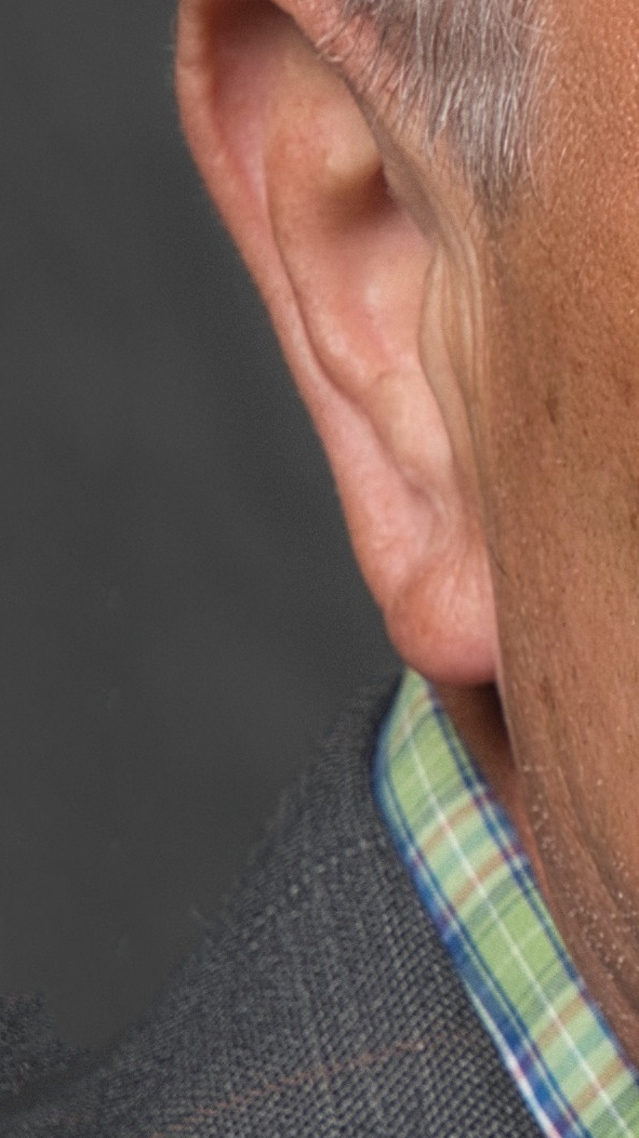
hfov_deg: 5.0
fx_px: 7176
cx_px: 1167
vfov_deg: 9.0
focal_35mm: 238
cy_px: 219
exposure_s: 1/125
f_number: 8
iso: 100
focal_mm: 70
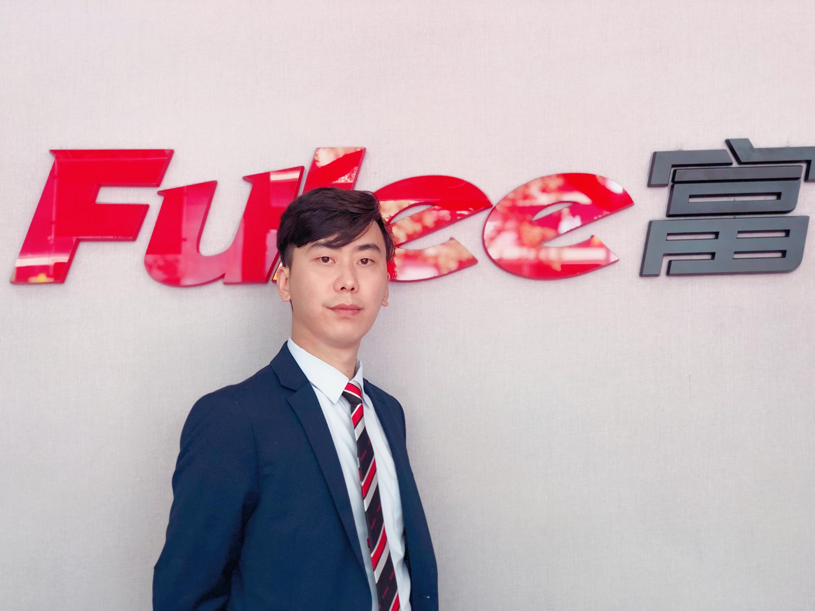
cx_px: 408
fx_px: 1224
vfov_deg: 28.0
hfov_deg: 36.8
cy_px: 306
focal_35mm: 52
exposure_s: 1/60
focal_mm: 6
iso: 64
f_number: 2.4
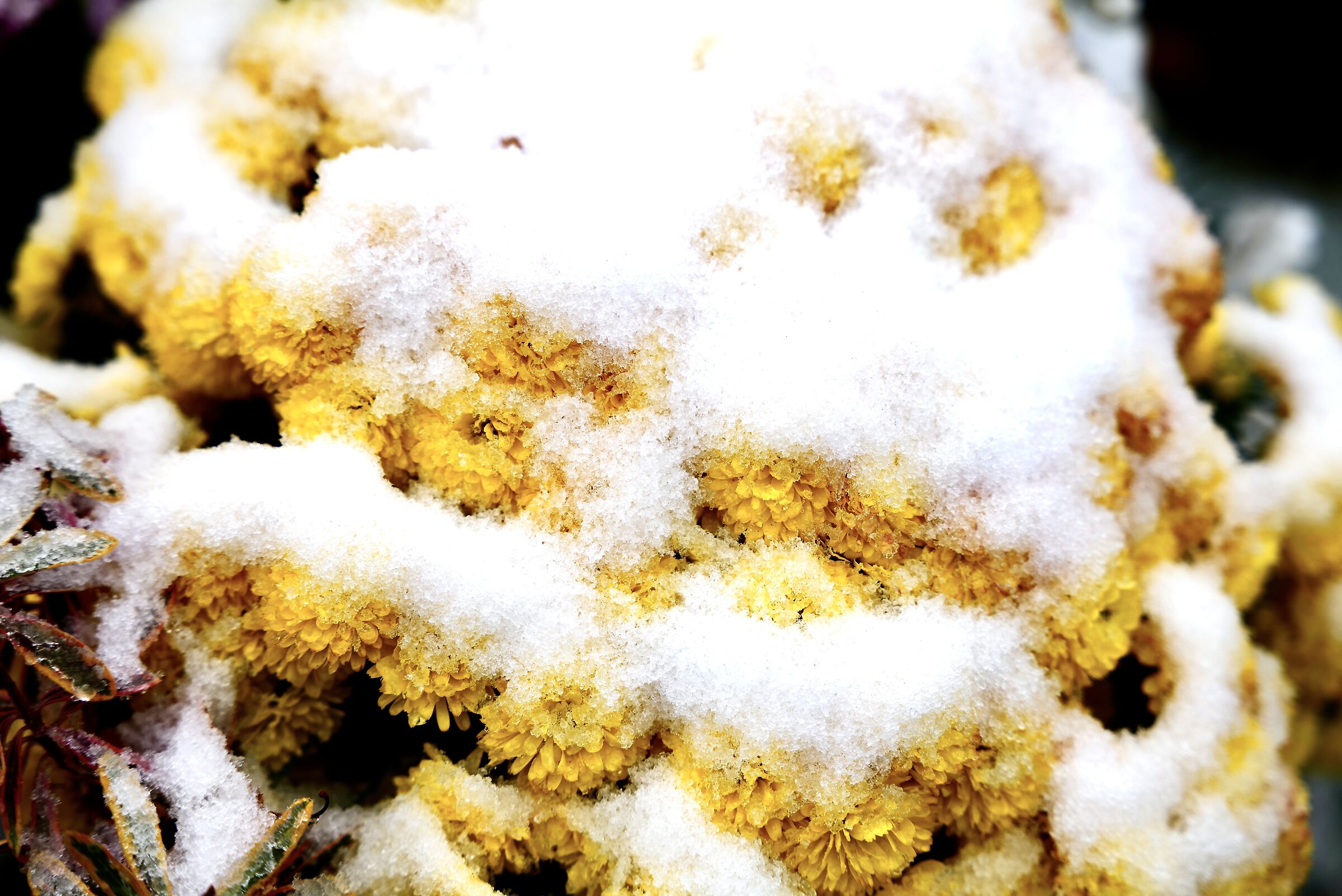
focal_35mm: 70
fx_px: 2610
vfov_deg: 19.5
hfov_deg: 28.8
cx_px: 671
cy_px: 448
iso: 100
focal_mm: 70
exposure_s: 1/200
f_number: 3.2
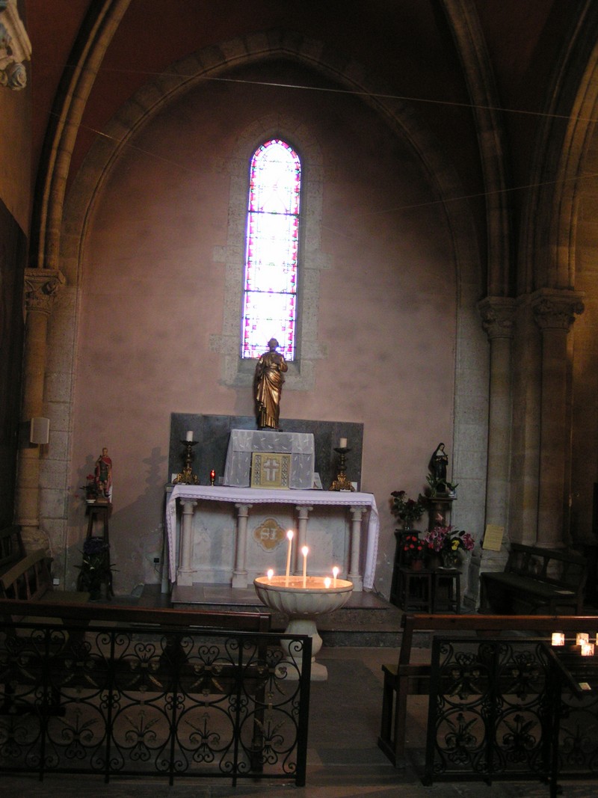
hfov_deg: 37.7
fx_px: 875
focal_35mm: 38
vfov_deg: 49.0
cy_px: 399
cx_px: 299
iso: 200
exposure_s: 1/4
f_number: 2.8
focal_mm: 5.8
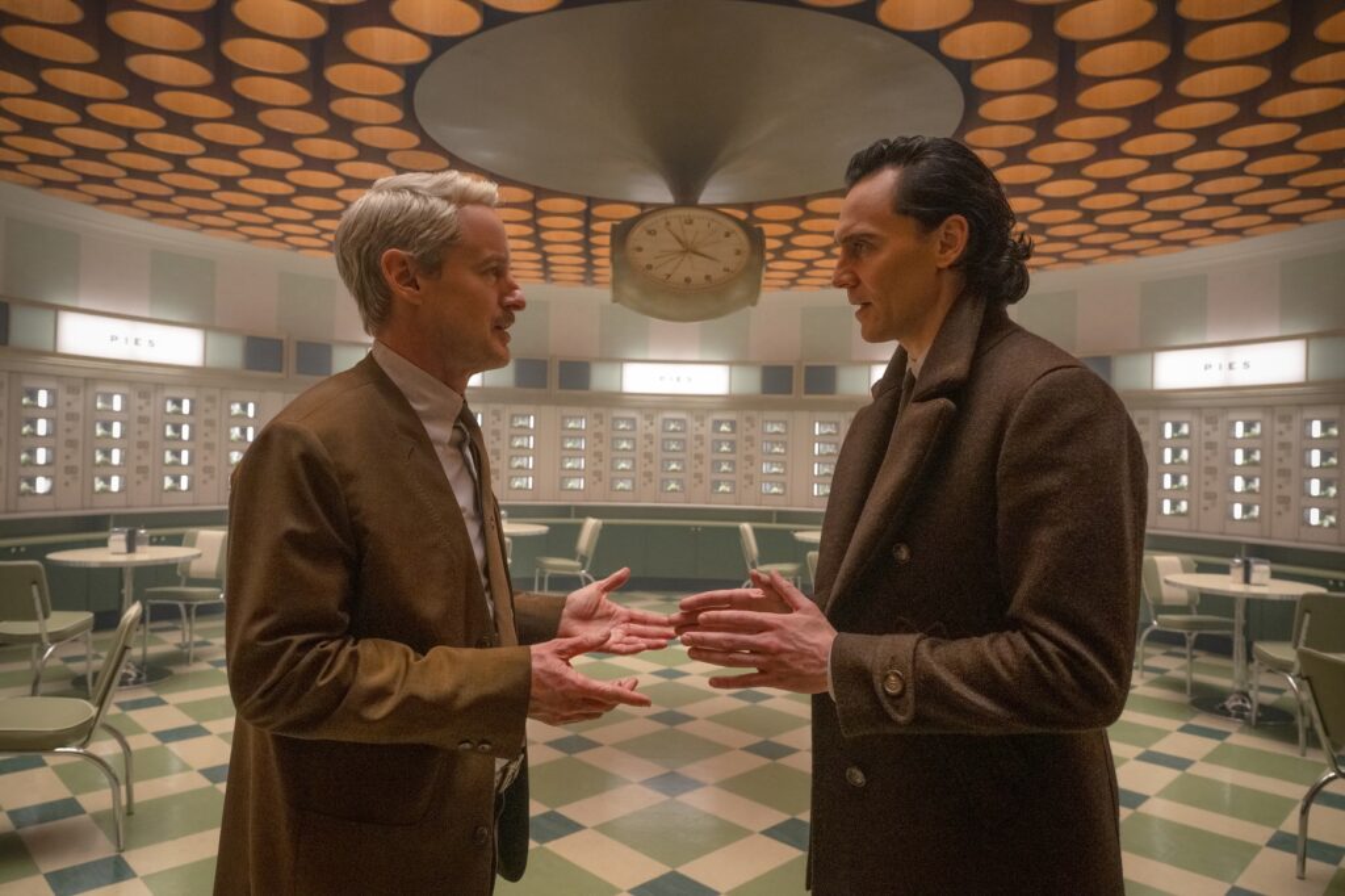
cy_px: 448
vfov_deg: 53.1
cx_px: 672
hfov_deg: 73.8
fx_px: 896
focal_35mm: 24
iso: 2500
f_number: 5.6
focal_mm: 24
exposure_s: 1/250
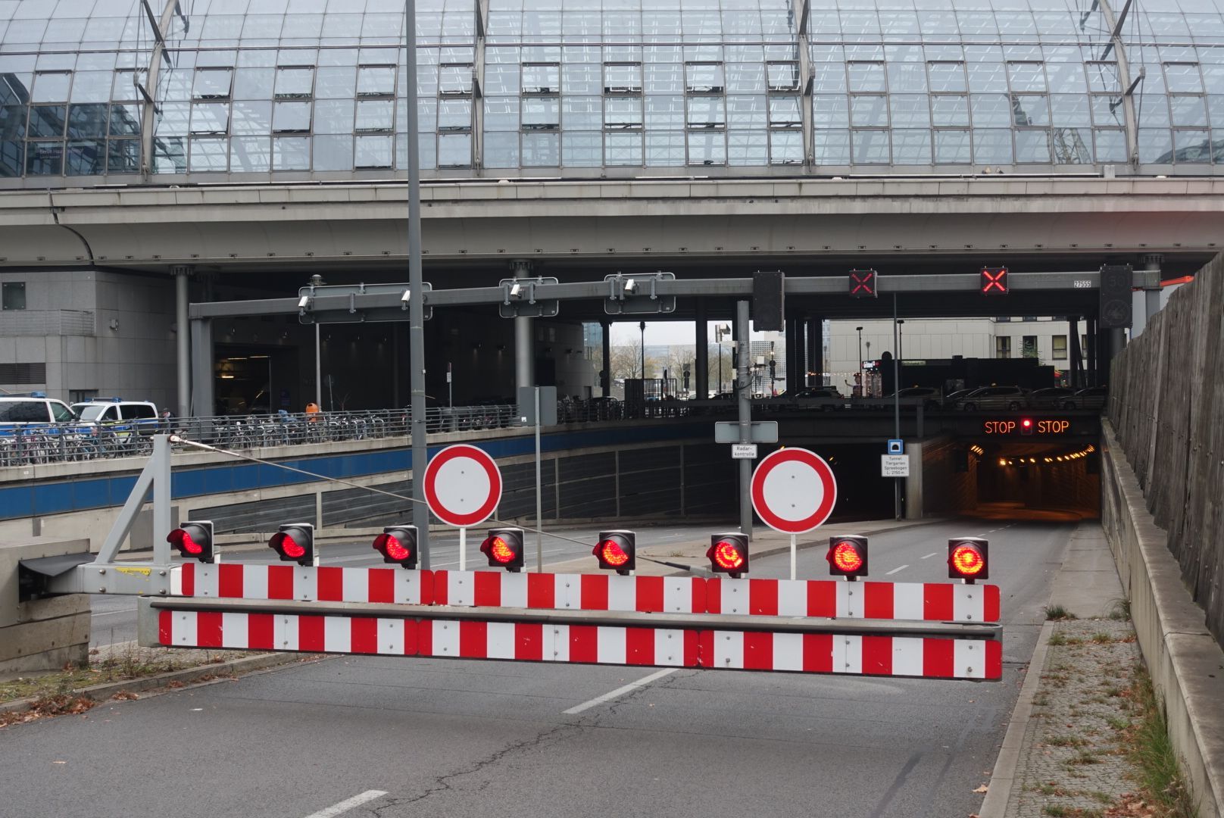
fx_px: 1633
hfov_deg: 41.1
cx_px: 612
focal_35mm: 48
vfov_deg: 28.1
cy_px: 409
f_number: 4
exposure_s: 1/100
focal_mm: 17.49
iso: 125
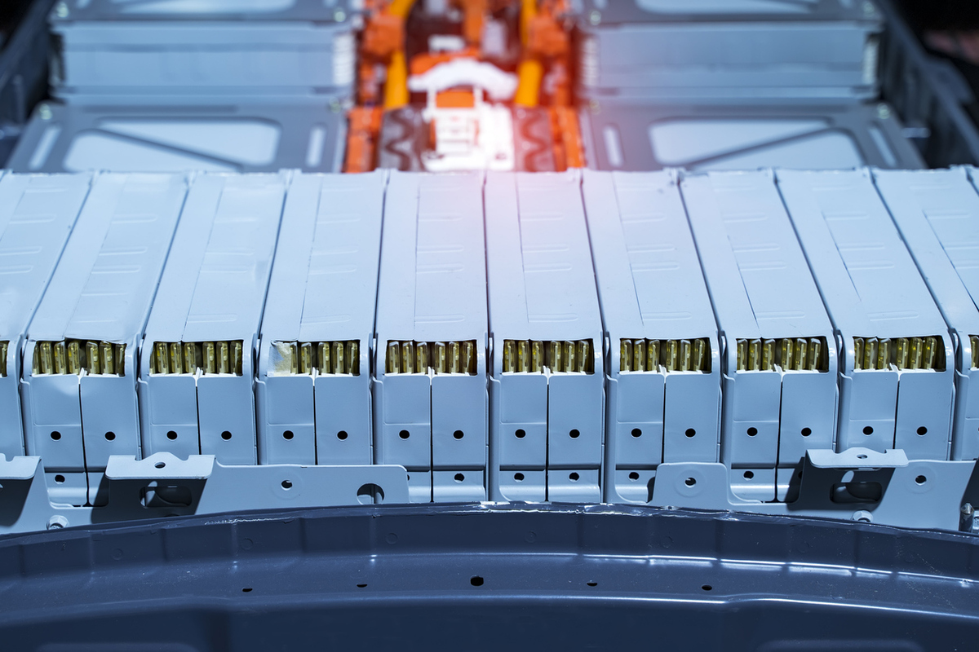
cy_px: 326
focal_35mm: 72
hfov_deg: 28.1
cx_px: 490
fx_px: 1958
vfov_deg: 18.9
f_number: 5
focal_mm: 72
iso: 100
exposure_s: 1/160
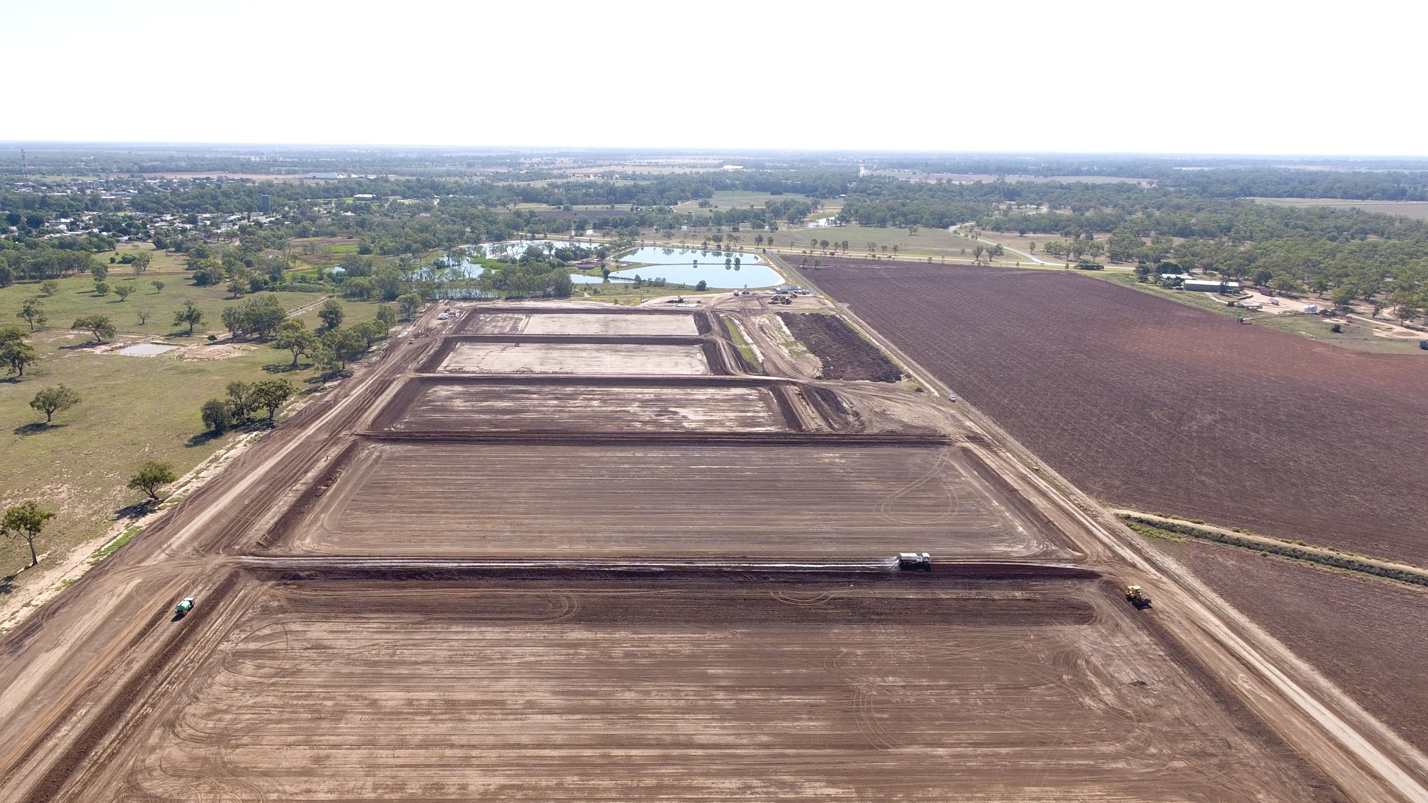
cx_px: 621
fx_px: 947
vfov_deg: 45.8
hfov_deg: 73.7
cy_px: 460
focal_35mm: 25
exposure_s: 1/464
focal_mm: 3.61
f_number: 2.8
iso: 100
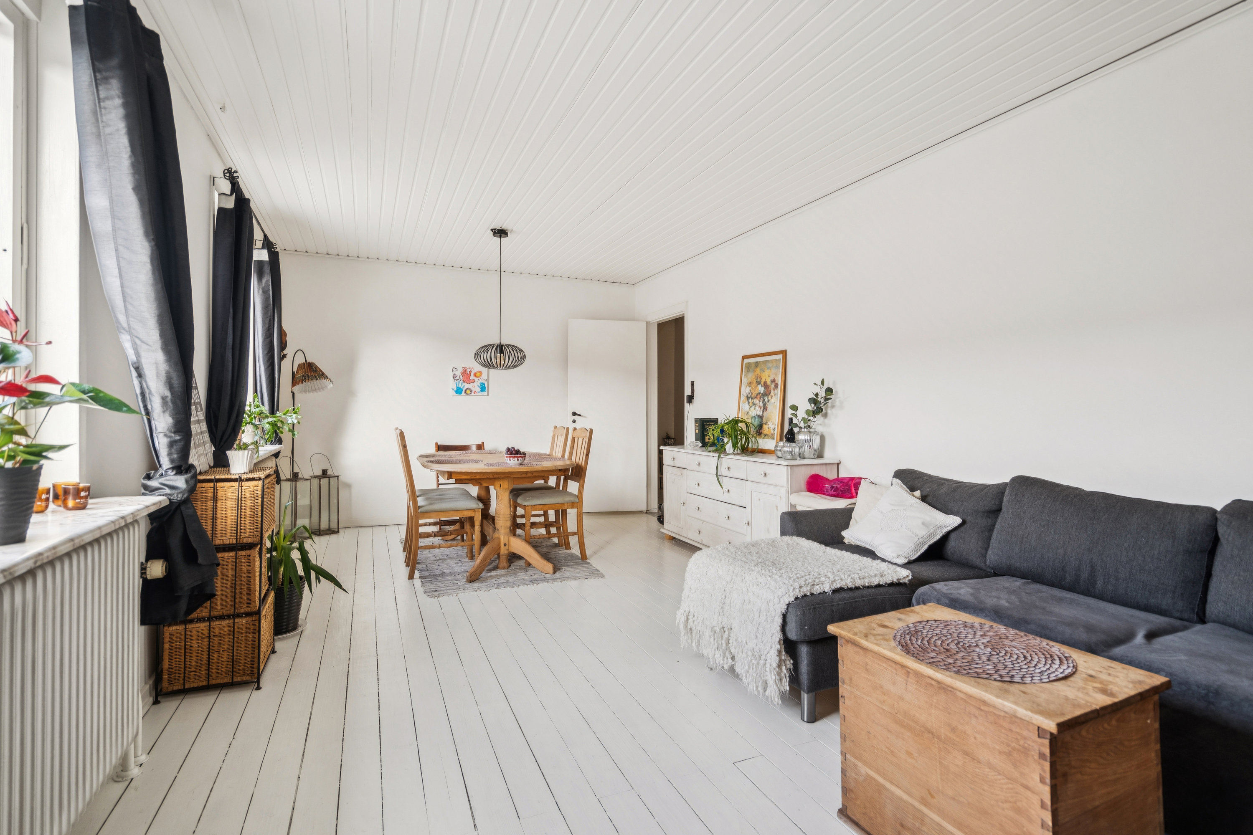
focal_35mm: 17
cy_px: 418
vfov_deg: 70.4
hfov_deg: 93.3
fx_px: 592
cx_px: 626
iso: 400
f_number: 5
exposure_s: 1/50
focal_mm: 17
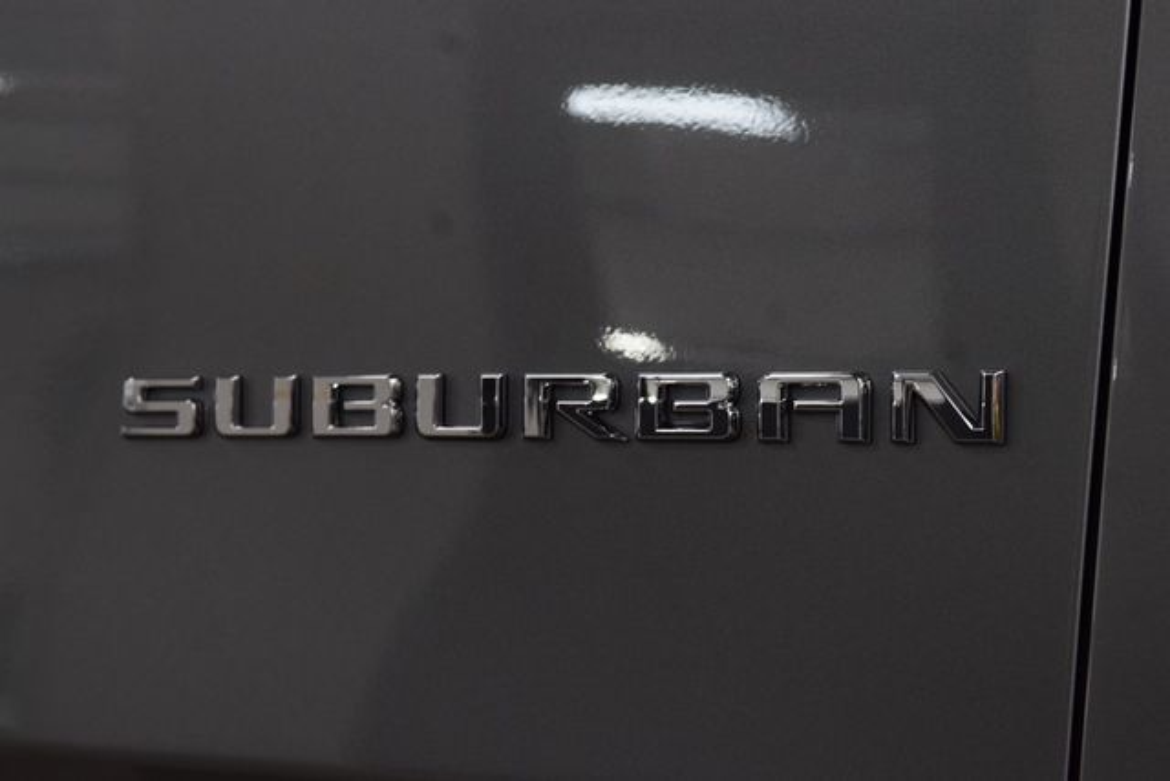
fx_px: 3413
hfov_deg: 19.5
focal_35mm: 105
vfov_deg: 13.0
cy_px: 390
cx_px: 585
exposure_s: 1/30
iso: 720
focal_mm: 70
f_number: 7.1
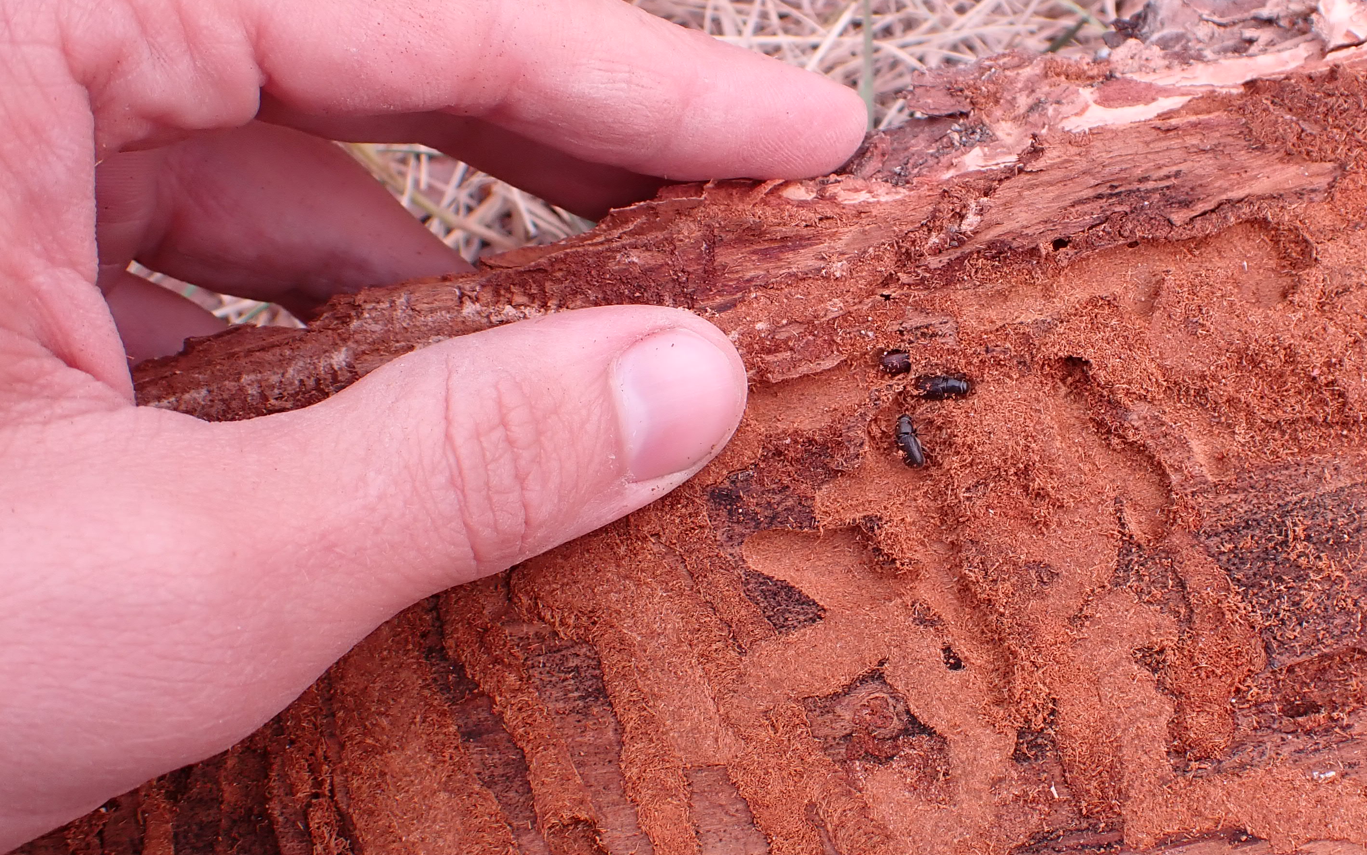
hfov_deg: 43.7
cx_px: 912
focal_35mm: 45
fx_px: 1677
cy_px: 458
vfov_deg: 28.6
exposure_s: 1/320
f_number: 3.2
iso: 100
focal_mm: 5.4
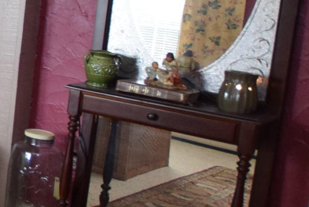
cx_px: -348
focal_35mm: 73
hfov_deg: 17.3
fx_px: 627
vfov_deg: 18.3
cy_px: 8
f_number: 3.5
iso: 1400
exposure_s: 1/60
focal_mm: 10
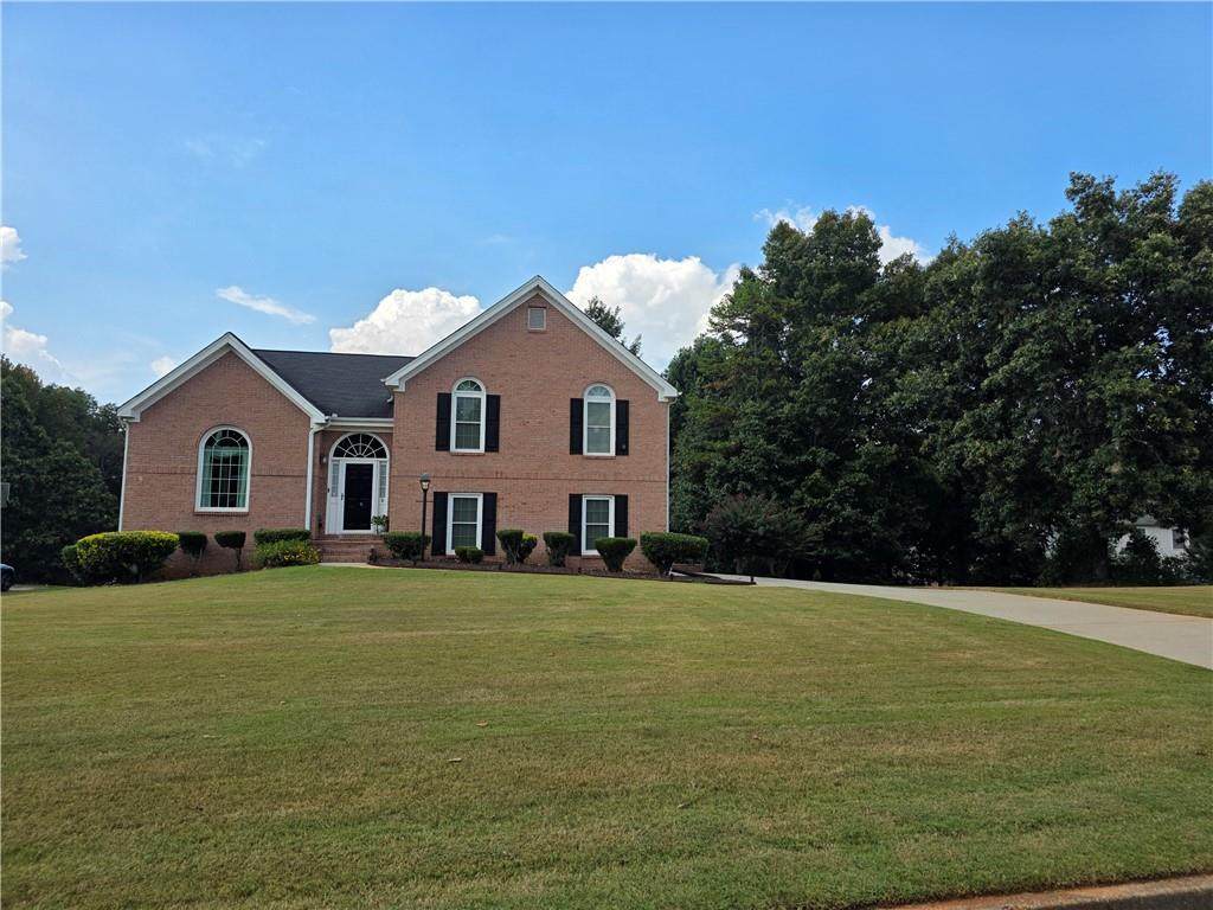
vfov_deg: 58.9
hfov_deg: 73.9
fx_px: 806
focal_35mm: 23
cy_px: 455
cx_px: 606
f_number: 1.7
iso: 80
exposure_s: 1/3637
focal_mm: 6.3
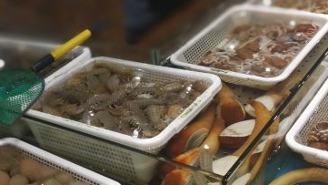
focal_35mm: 57
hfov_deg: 36.4
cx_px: 127
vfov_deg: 21.0
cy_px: 132
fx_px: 496
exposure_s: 1/33.3
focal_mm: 3.95
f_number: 4
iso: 320
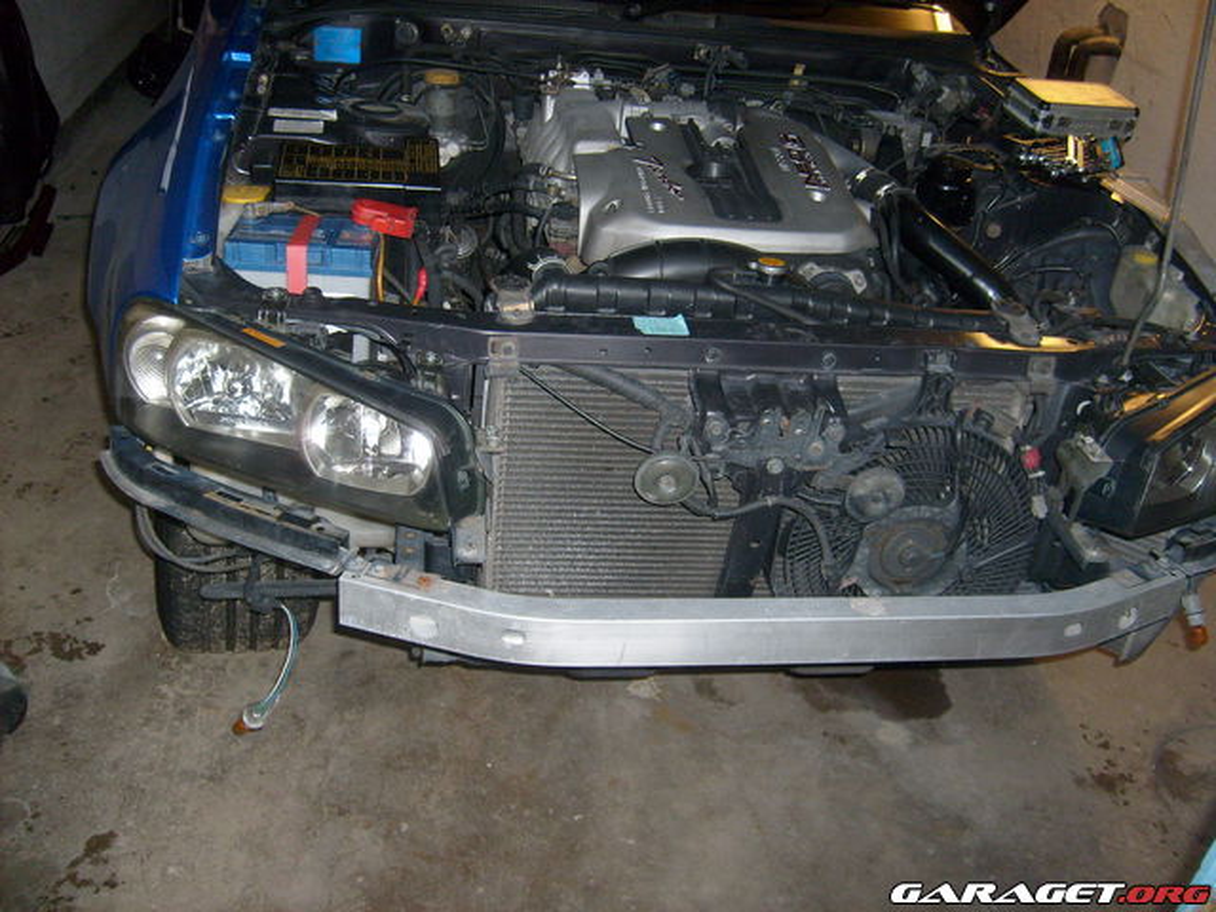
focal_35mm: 35
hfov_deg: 52.6
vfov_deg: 40.7
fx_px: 1229
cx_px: 608
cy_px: 456
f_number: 2.8
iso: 100
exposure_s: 1/45
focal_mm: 5.8
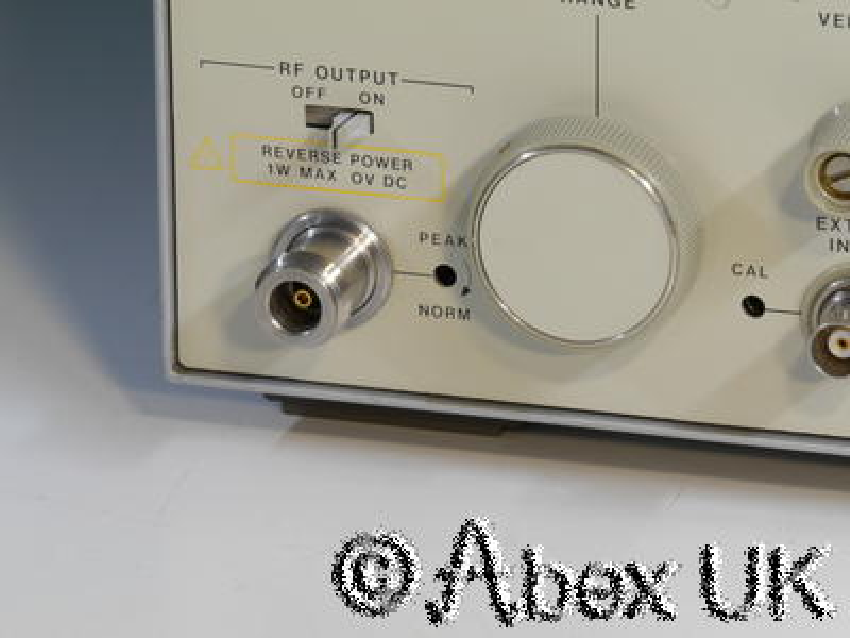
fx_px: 6875
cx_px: 425
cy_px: 319
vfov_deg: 5.3
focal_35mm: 280
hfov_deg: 7.1
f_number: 14
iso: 400
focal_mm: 140
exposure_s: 1/2
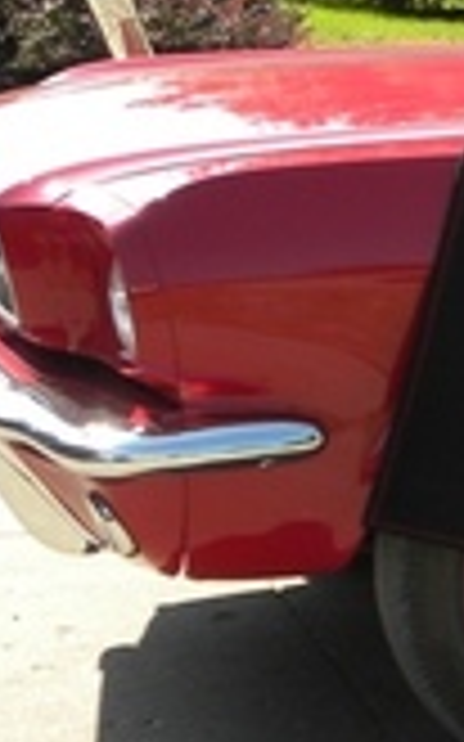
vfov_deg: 12.4
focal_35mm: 169
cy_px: 274
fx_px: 3422
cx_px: 1347
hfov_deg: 7.0
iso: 64
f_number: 3.2
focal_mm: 7.3
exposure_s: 1/383
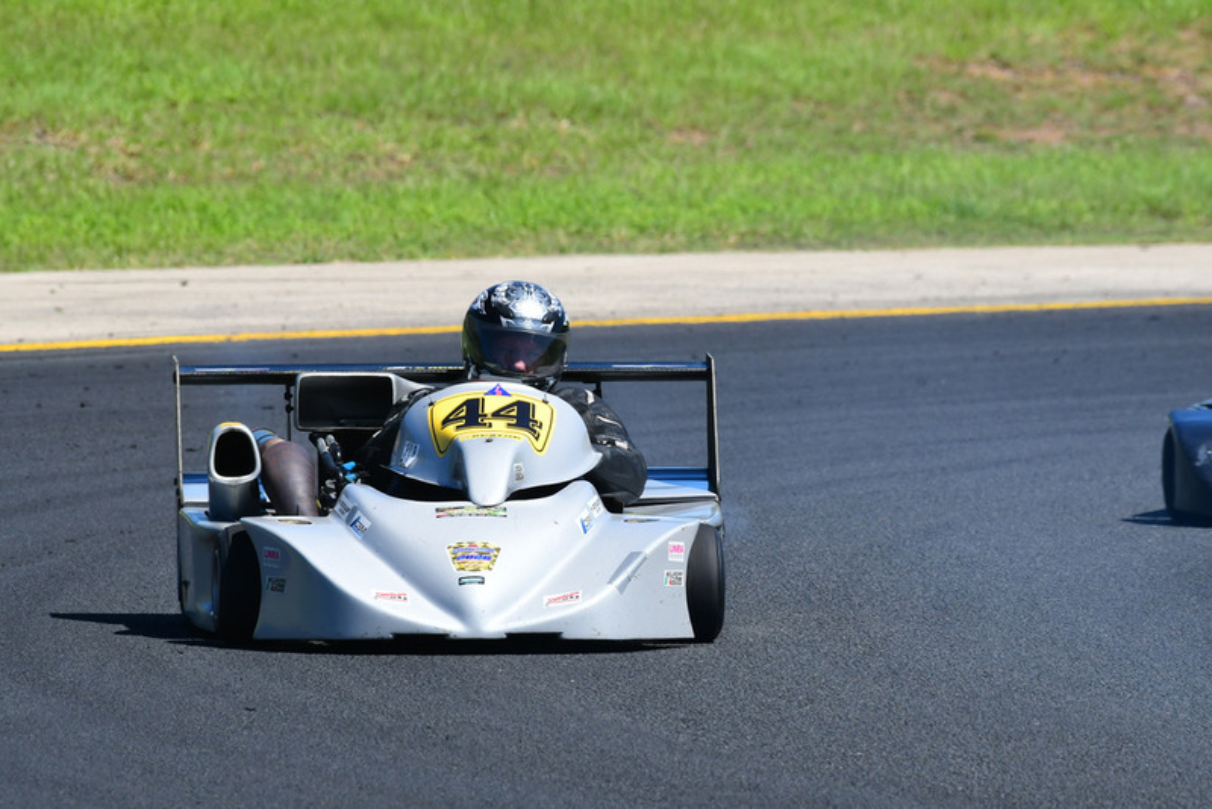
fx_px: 22732
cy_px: 404
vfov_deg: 2.0
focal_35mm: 675
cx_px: 606
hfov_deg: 3.1
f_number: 11
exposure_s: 1/640
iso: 500
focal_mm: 450
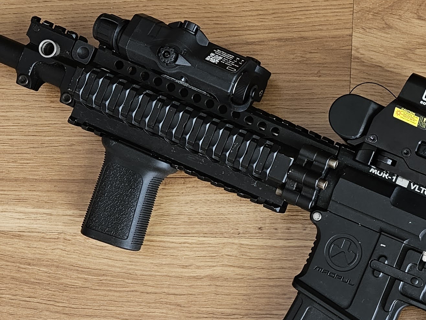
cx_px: 425
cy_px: 221
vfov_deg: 20.9
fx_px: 862
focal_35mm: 70
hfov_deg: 26.3
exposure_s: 1/100
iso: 50
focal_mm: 5.4
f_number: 1.8
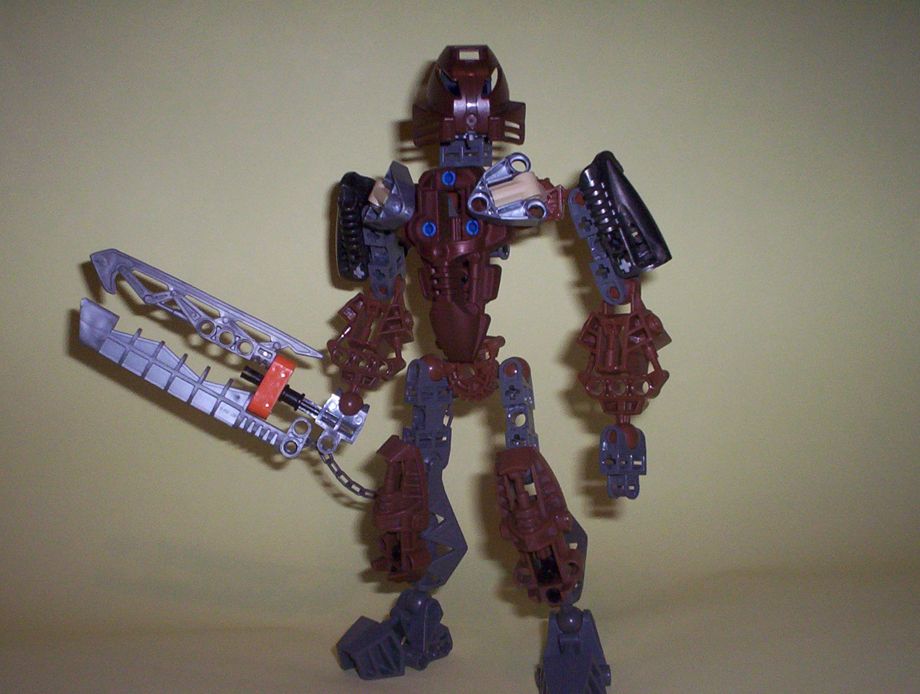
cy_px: 359
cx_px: 451
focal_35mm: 40
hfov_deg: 46.7
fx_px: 1066
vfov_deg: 36.1
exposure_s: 1/60
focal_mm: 4.99
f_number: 4.5
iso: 140
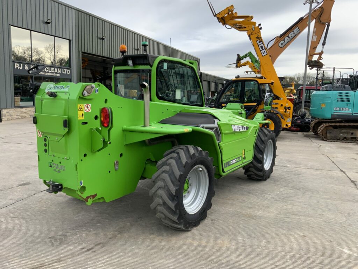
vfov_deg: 48.2
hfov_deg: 61.7
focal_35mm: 29
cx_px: 179
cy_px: 134
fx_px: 300
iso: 16
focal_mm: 3
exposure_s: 1/674
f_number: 1.8
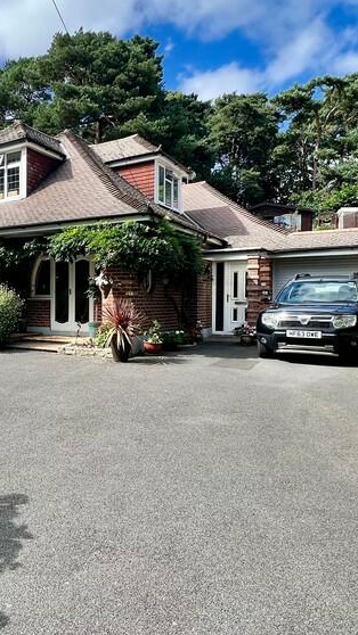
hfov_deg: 41.4
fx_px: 439
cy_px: 318
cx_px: 47
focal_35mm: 26
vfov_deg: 71.9
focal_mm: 1.57
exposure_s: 1/619
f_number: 1.8
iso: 32
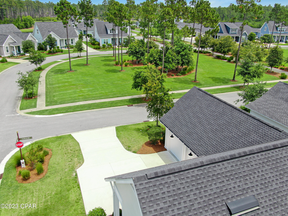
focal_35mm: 30
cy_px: 108
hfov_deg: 60.0
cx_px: 144
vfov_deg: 46.8
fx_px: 250
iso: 100
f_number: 3.1
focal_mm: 5.22
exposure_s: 1/500
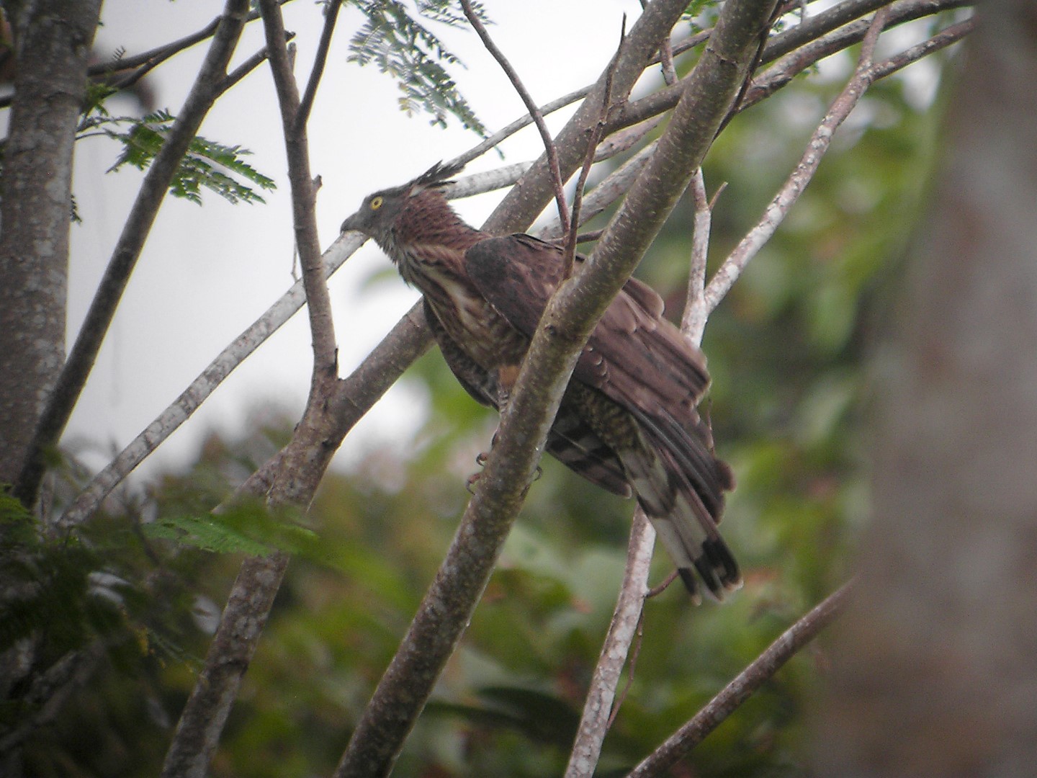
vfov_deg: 12.9
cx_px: 518
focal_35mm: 115
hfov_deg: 17.1
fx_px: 3445
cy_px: 389
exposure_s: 1/34
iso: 100
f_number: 4.9
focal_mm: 17.4
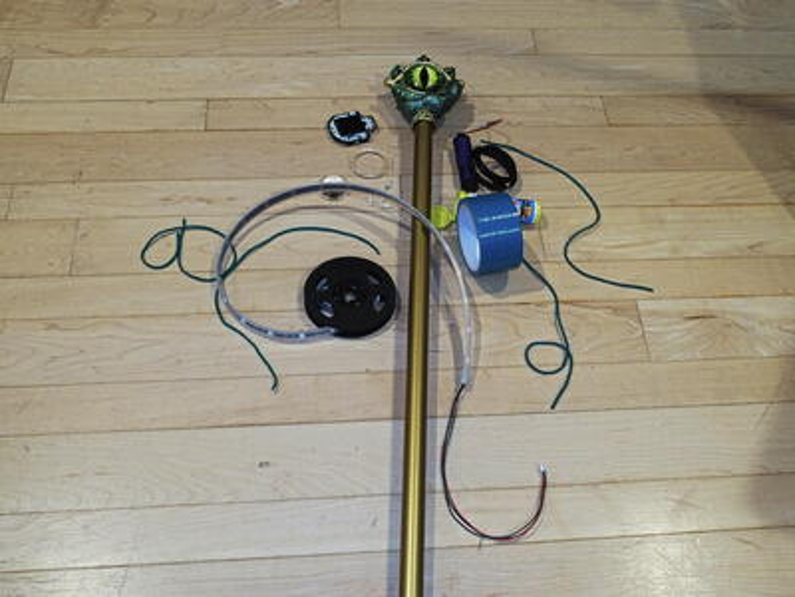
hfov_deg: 49.0
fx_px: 873
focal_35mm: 38
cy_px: 298
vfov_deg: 37.7
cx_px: 398
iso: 400
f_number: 2.8
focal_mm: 8.1
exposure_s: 1/40
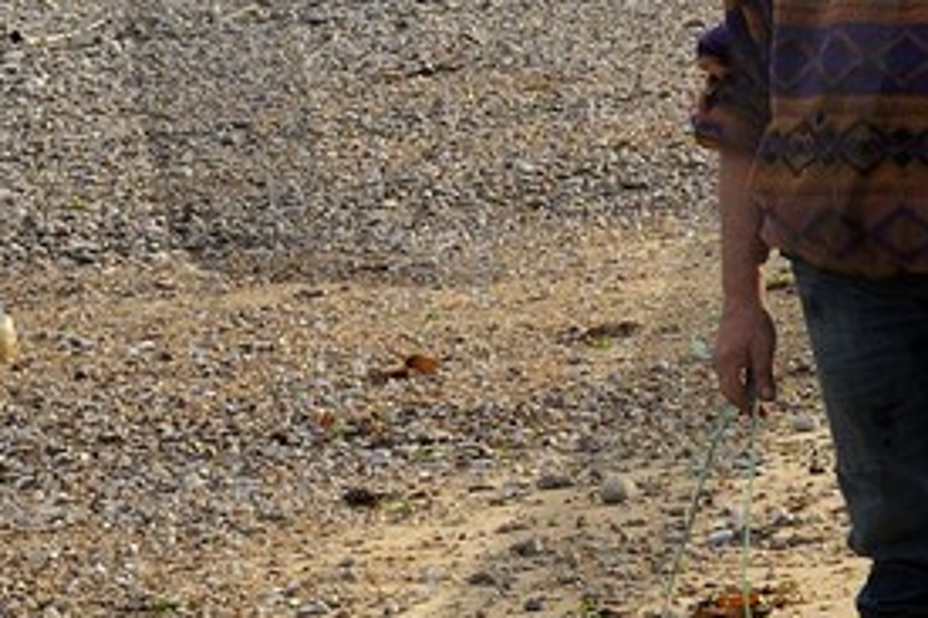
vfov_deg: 5.3
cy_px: -263
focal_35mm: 256
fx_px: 6595
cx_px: -469
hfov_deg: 7.9
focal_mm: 44
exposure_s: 1/160
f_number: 11
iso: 400
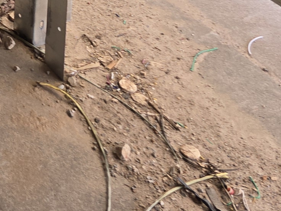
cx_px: -257
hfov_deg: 13.7
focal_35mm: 125
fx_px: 1015
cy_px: -344
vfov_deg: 9.9
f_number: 1.7
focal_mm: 6.3
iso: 12
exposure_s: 1/50
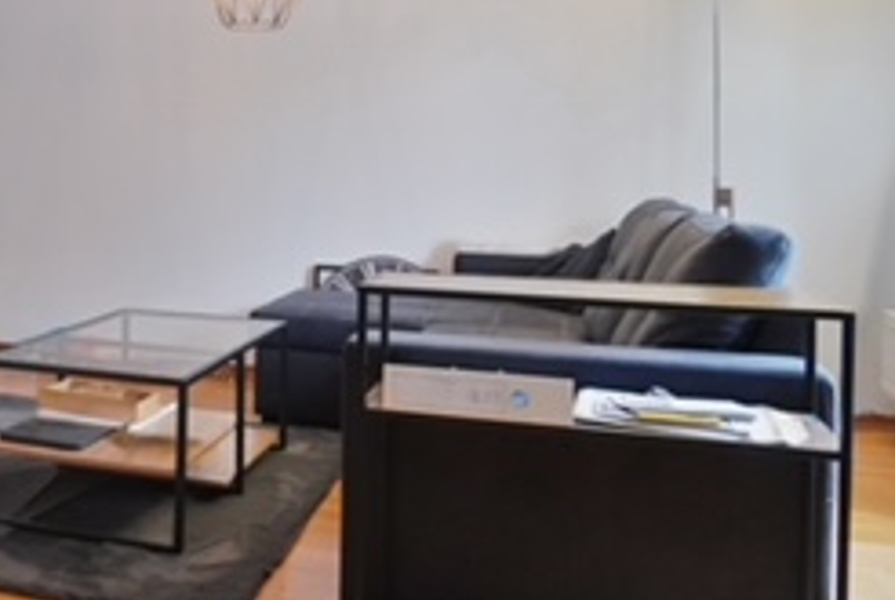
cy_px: 153
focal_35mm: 39
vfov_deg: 33.7
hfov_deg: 46.2
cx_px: 146
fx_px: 971
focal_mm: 10
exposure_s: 1/30
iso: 1600
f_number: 4
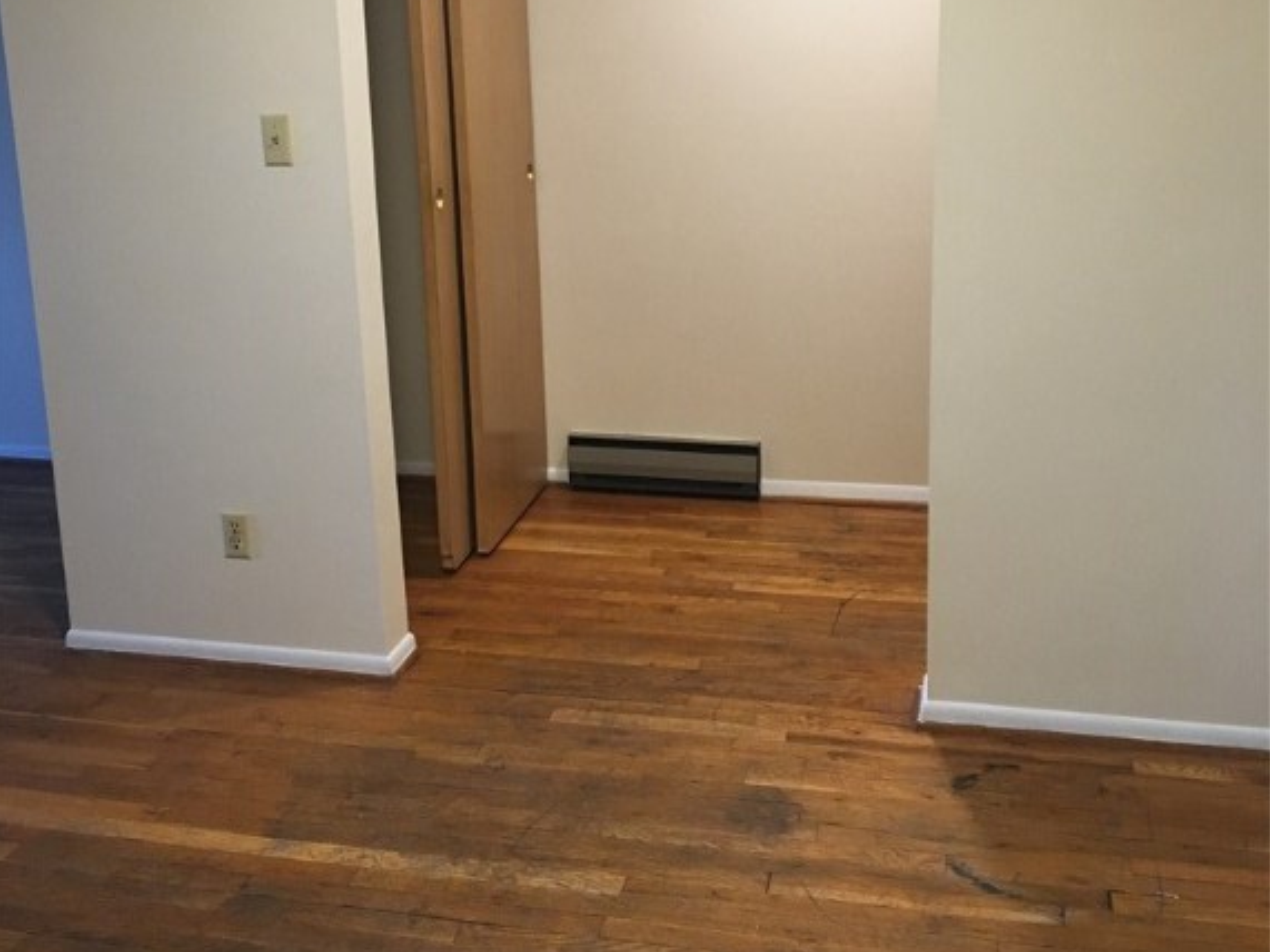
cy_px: 285
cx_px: 632
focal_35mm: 39
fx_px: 1431
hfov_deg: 47.9
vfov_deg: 36.3
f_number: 2.2
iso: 160
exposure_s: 1/30
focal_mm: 4.15
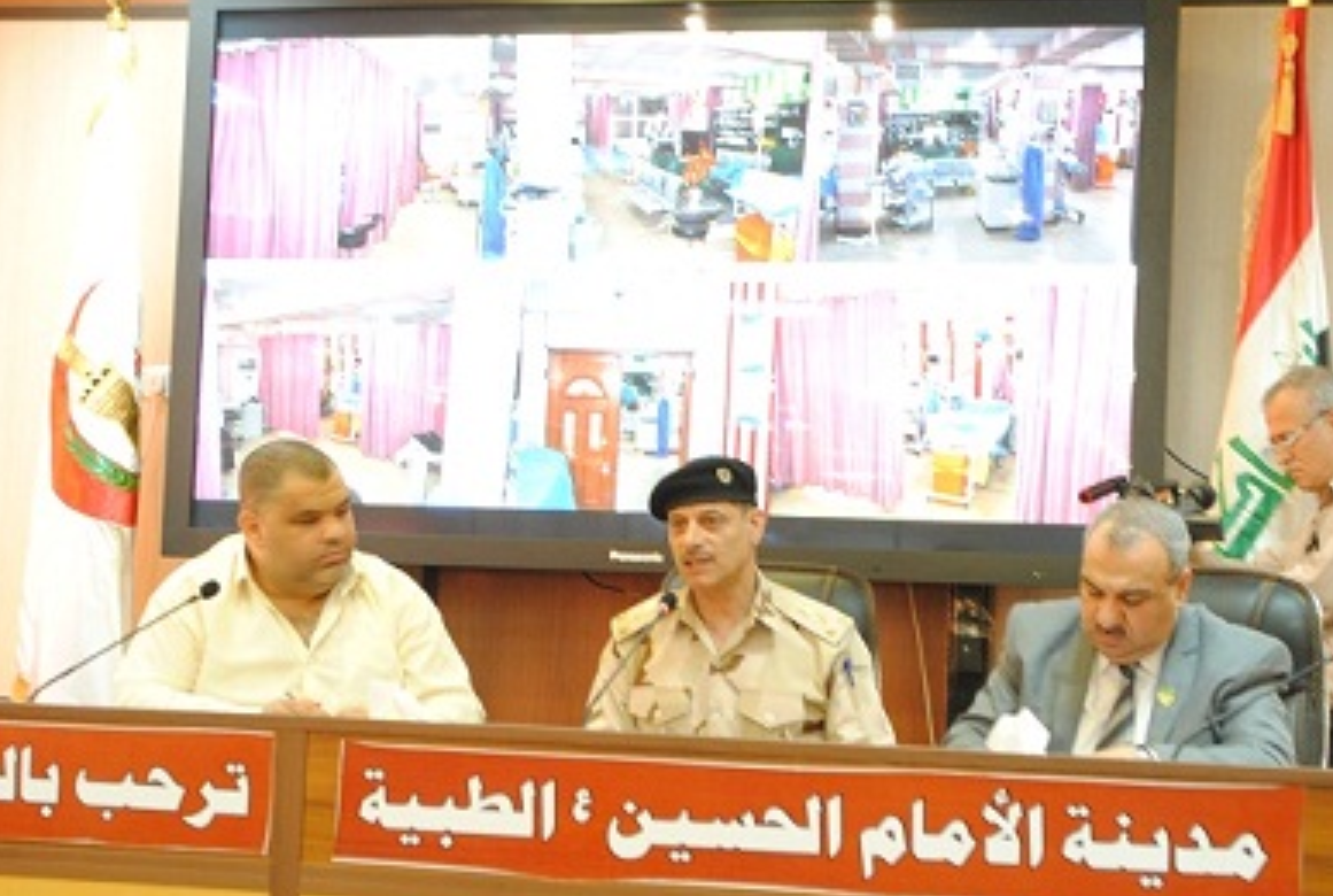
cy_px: 477
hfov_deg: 27.3
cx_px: 668
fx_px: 2746
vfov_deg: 18.5
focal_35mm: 74
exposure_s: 1/6
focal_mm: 44
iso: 800
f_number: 5.6
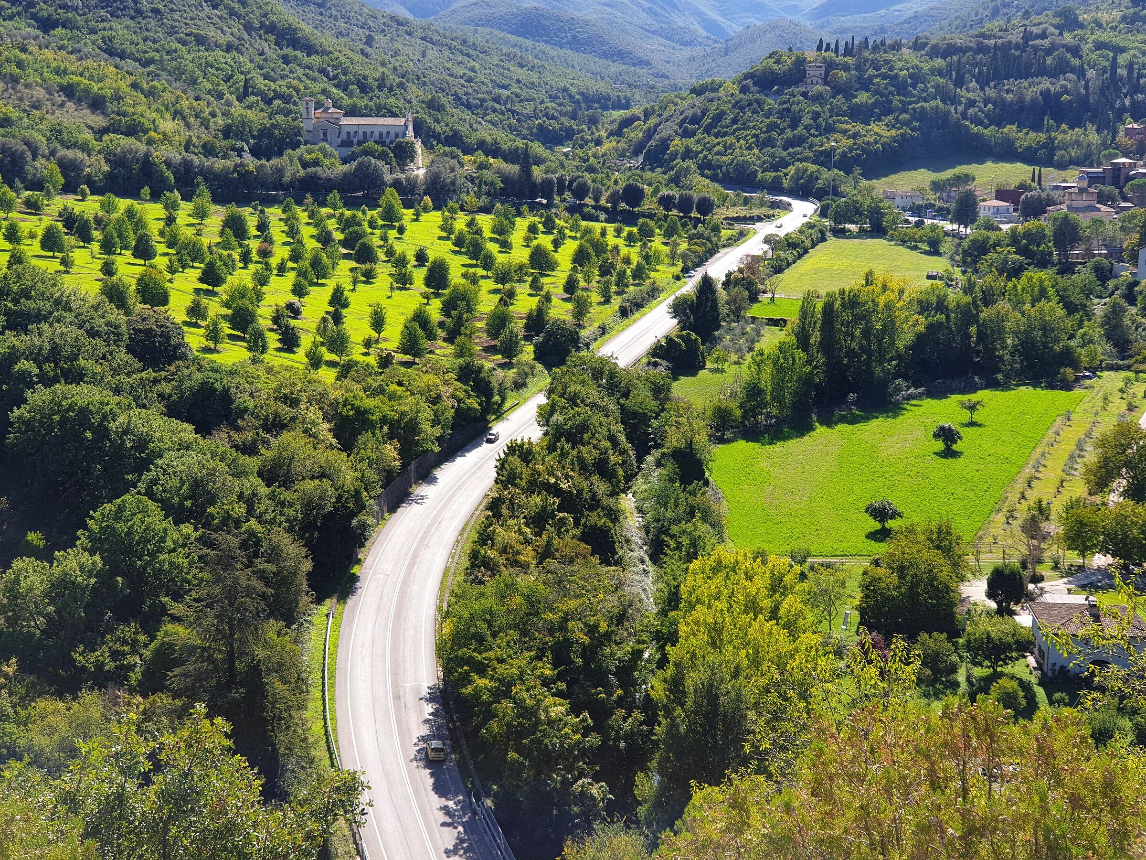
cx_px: 573
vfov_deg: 28.0
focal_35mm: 52
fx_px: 1722
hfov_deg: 36.8
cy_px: 430
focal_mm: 6
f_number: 2.4
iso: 25
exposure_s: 1/464
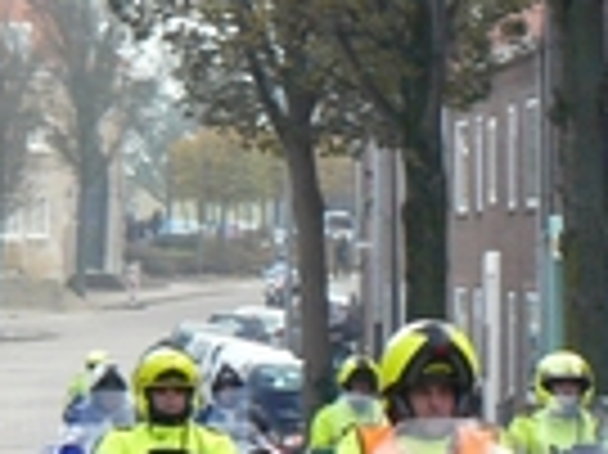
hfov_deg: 6.3
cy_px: 512
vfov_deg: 4.7
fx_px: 5475
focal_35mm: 312
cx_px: 860
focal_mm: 11.6
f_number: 3.2
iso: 200
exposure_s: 1/320
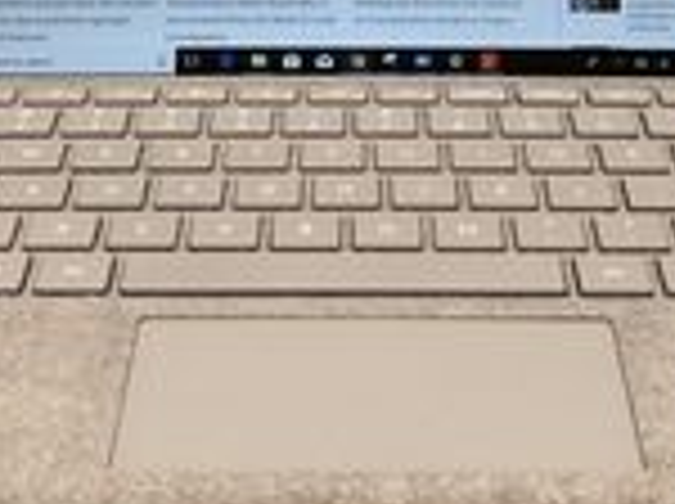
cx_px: 374
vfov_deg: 20.0
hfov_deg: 27.4
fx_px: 1382
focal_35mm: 71
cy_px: -11
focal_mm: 4
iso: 32
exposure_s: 1/33
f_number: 1.8
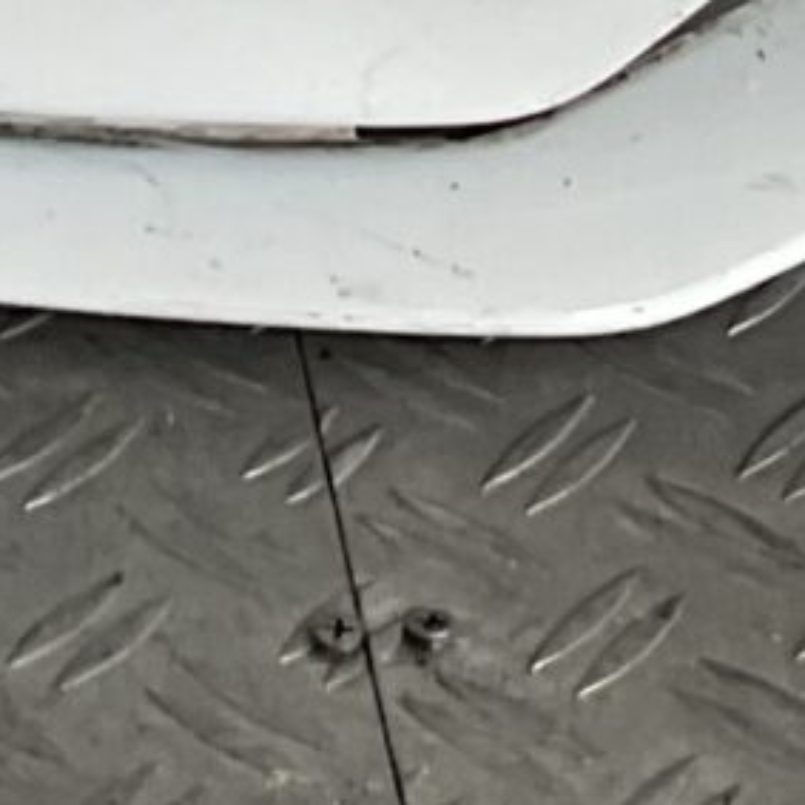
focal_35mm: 232
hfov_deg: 7.5
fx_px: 6104
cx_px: 626
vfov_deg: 6.9
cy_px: -1502
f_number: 1.8
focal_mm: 3
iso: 25
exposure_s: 1/100
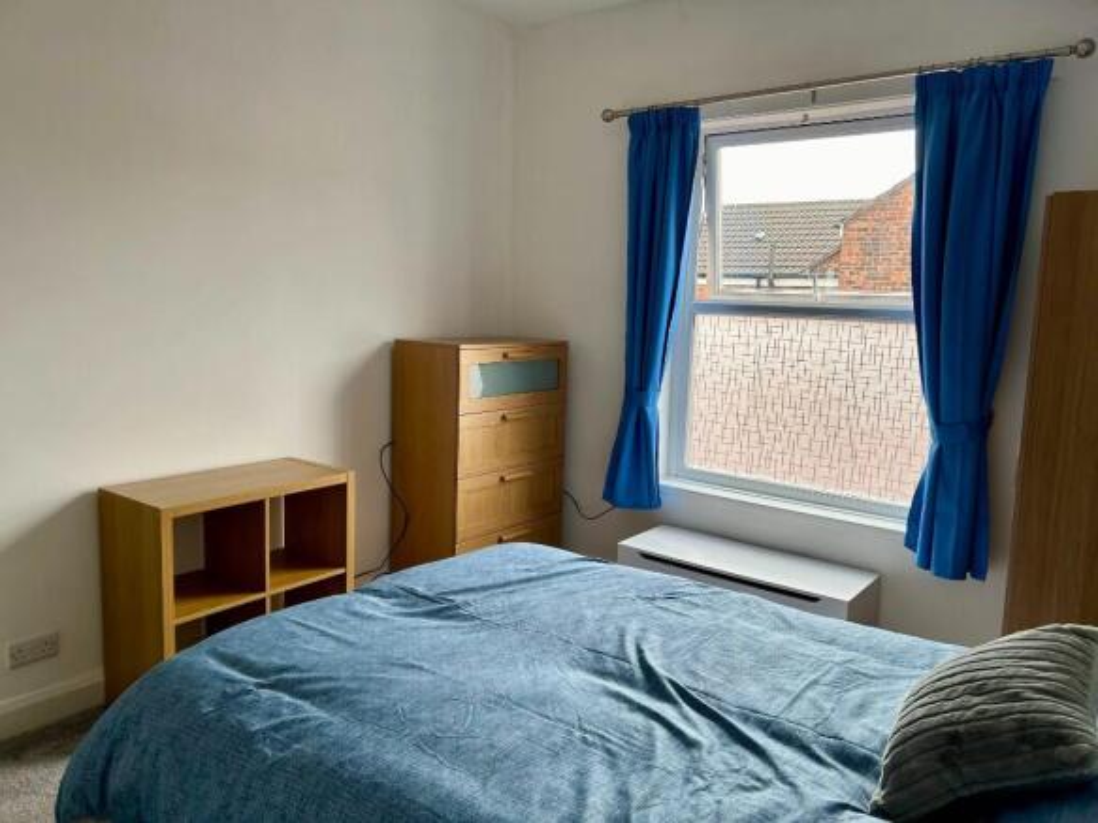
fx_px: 825
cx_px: 549
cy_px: 412
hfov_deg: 67.3
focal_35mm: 26
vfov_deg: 53.0
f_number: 1.5
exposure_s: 1/279
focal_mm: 5.7
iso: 40
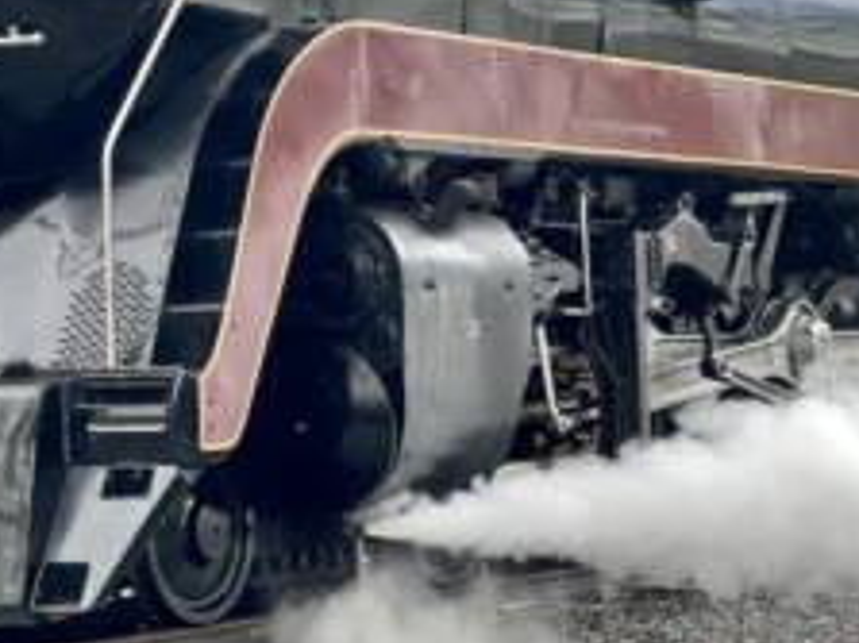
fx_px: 2852
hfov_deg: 17.0
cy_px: 154
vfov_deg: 12.8
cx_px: 189
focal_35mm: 115
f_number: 2.2
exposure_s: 1/121
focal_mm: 7.5
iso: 20
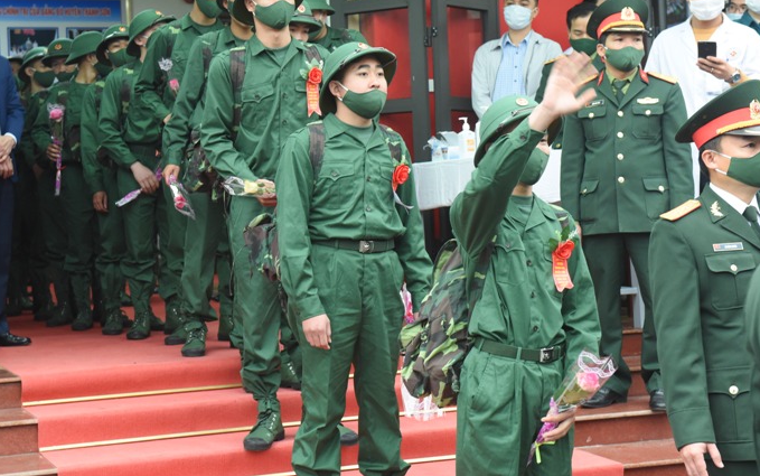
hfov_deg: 28.5
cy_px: 184
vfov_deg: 18.1
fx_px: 1492
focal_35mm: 72
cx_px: 317
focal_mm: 60
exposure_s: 1/60
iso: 2500
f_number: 5.6
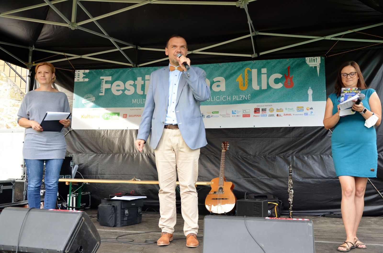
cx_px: 192
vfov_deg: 36.7
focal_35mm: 36
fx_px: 382
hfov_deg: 53.2
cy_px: 126
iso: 400
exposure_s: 1/80
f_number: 4.5
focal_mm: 24
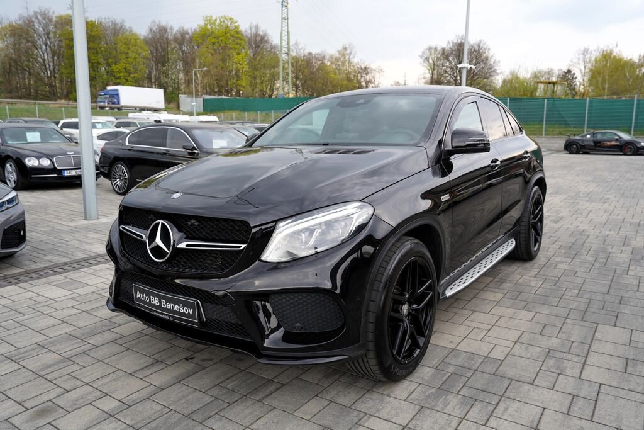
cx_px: 322
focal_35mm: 26
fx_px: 465
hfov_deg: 69.4
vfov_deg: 49.6
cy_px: 215
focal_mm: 26
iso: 100
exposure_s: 1/80
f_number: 4.5
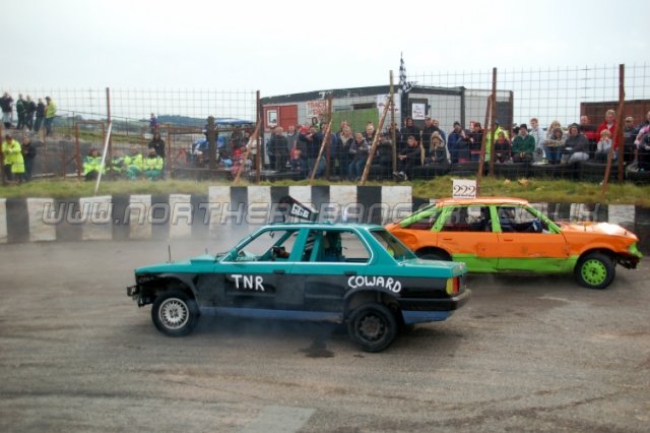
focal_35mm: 39
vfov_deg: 34.2
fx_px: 704
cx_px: 325
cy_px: 216
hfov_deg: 49.6
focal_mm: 26
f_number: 4.2
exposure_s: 1/1000
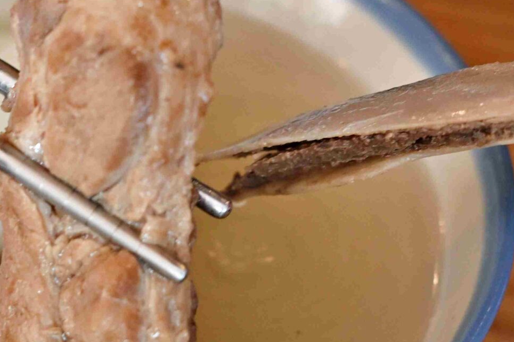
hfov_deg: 10.3
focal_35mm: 199
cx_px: 25
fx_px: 2841
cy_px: 167
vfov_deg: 6.9
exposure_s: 1/200
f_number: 3.2
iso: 560
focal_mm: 50
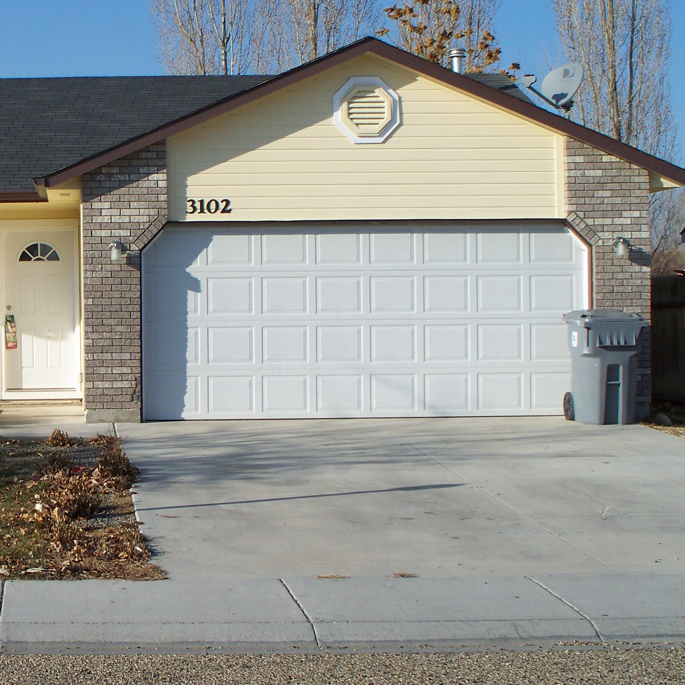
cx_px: 15
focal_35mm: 73
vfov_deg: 23.7
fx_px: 1634
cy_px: 302
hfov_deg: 22.8
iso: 64
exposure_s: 1/500
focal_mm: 7.54
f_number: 5
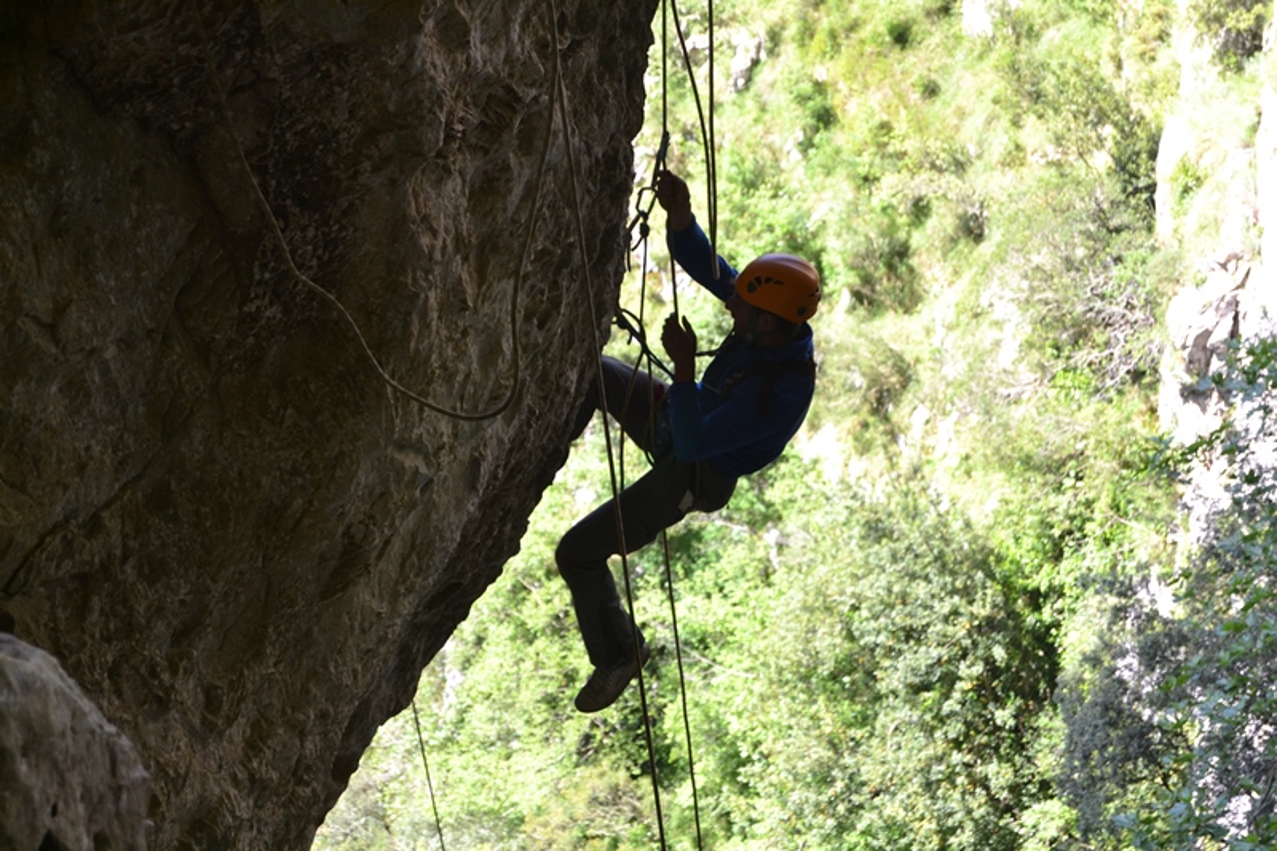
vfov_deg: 16.5
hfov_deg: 24.6
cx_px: 638
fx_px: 2926
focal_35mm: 82
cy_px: 426
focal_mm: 55
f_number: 6.3
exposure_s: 1/160
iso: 400
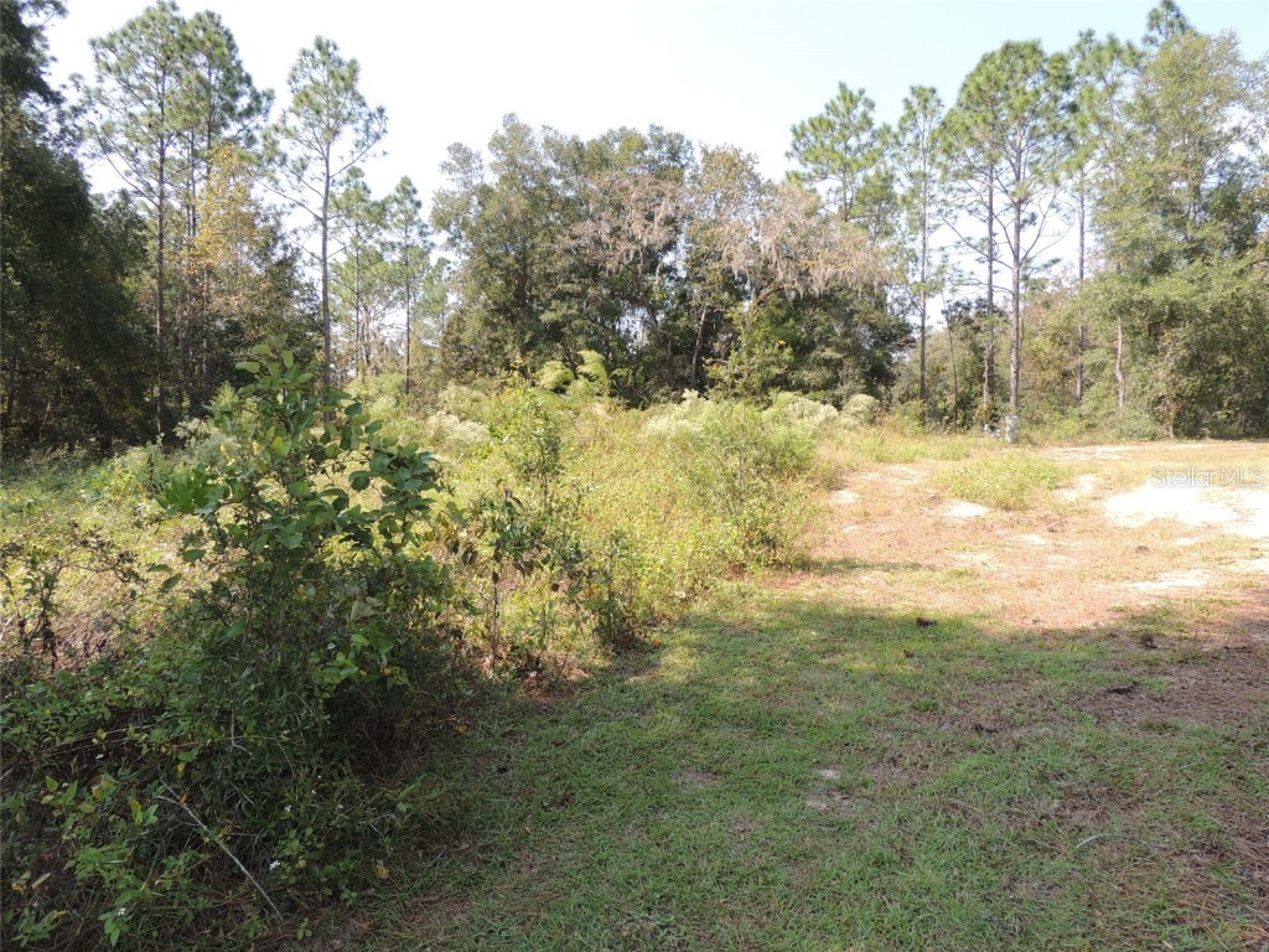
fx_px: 880
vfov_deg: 56.8
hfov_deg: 71.6
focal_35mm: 24
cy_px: 476
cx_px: 634
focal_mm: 4.3
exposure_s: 1/400
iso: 100
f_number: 3
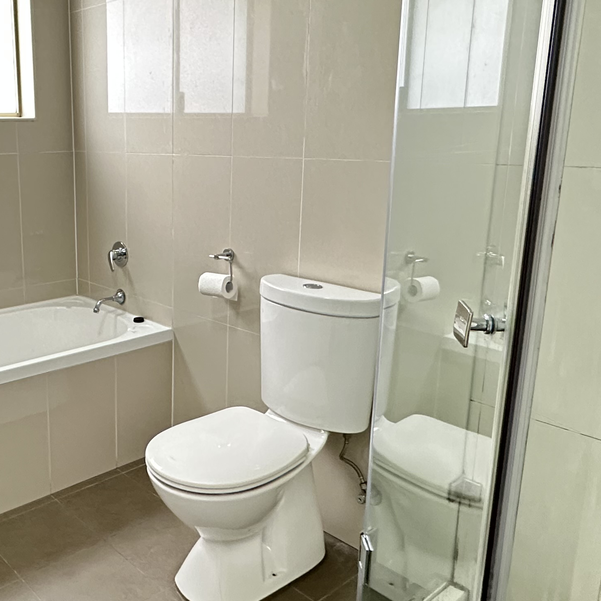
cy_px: 276
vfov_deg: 48.4
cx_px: 122
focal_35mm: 34
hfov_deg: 46.0
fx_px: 668
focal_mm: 2.2
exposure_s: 1/50
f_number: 2.2
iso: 500
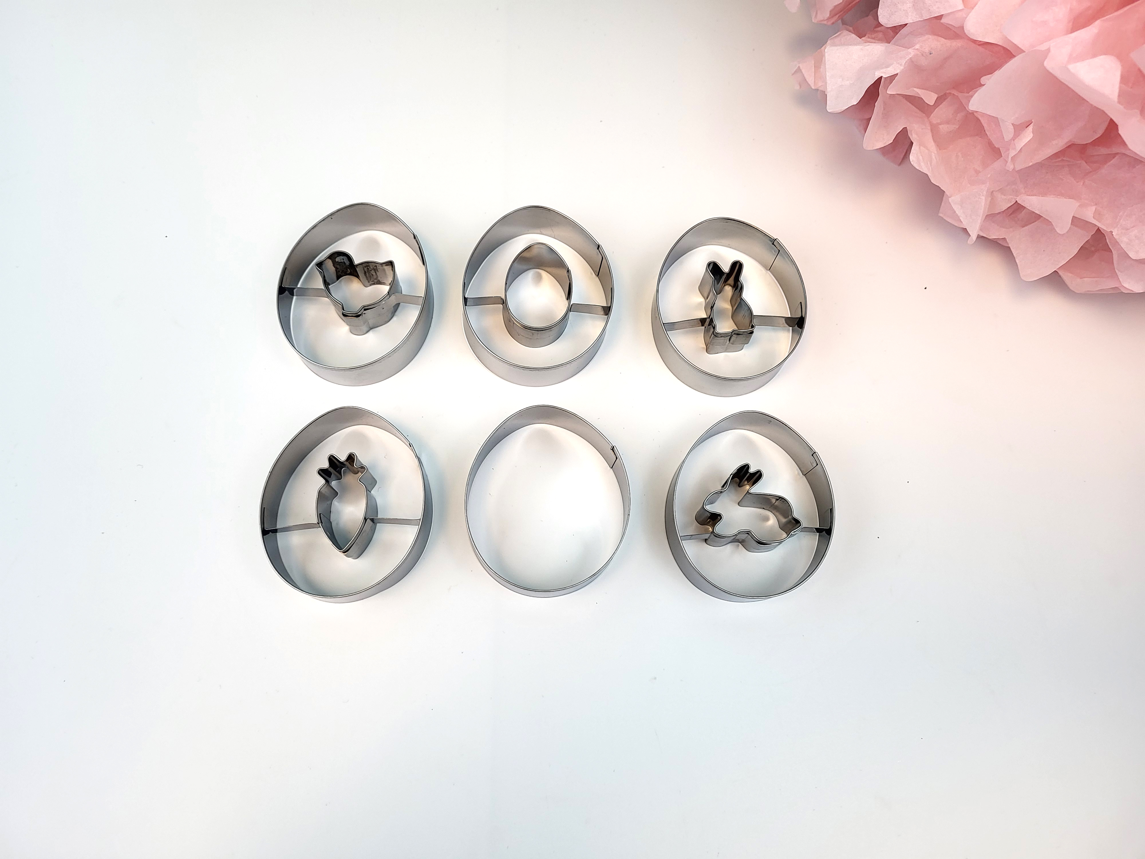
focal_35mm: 26
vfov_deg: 53.1
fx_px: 860
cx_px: 572
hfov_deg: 67.3
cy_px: 430
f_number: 1.8
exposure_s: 1/100
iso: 64
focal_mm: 5.4
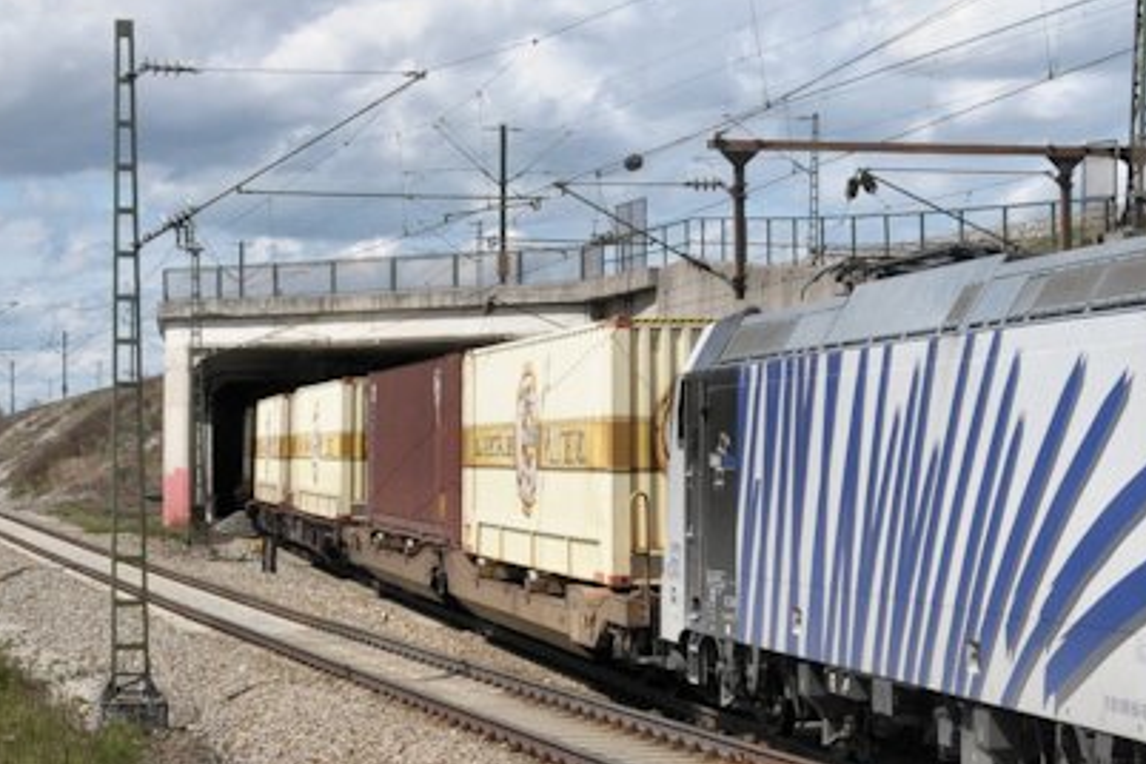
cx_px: 1041
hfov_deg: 23.5
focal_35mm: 84
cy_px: 392
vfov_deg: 16.3
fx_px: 2674
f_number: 10
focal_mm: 22
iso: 320
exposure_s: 1/800
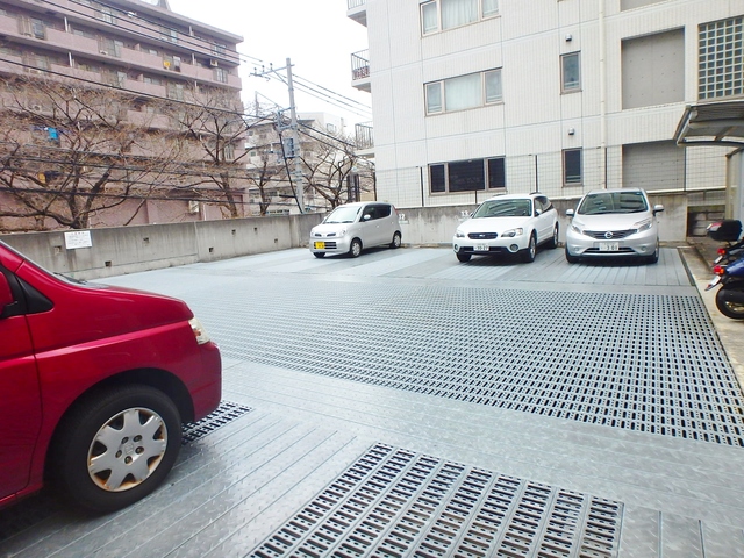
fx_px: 451
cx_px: 372
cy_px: 279
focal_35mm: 21
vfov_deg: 63.4
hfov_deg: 79.0
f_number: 3.5
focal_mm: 3.7
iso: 125
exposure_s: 1/250
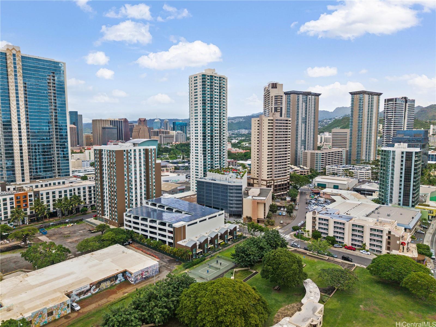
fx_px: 302
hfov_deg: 71.6
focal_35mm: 24
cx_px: 218
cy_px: 164
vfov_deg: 56.8
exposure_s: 1/80
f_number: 1.8
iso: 160
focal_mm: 8.67
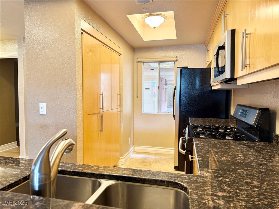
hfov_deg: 71.6
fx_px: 193
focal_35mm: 24
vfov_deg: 56.8
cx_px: 140
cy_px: 104
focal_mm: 6.76
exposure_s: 1/60
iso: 250
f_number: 1.78
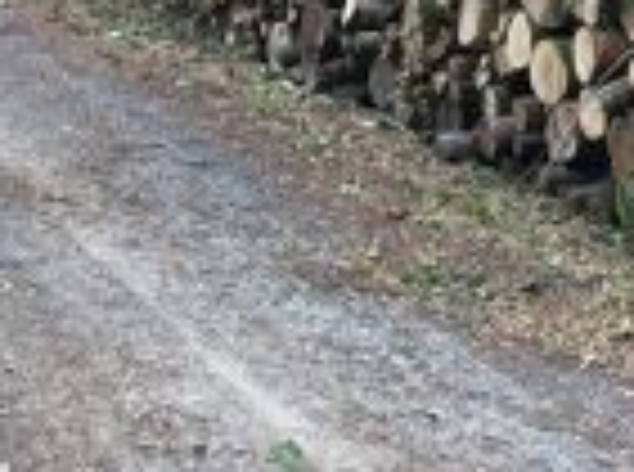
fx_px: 1809
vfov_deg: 14.0
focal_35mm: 99
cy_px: -211
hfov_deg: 19.9
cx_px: 252
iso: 25
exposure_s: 1/100
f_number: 2.2
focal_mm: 4.15
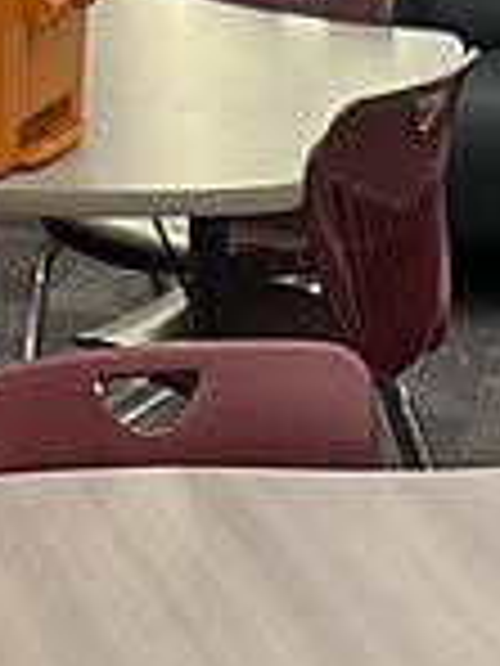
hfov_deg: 10.5
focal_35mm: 141
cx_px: 311
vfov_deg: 13.2
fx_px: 2716
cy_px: 1012
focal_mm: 5.7
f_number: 1.5
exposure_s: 1/120
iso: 125
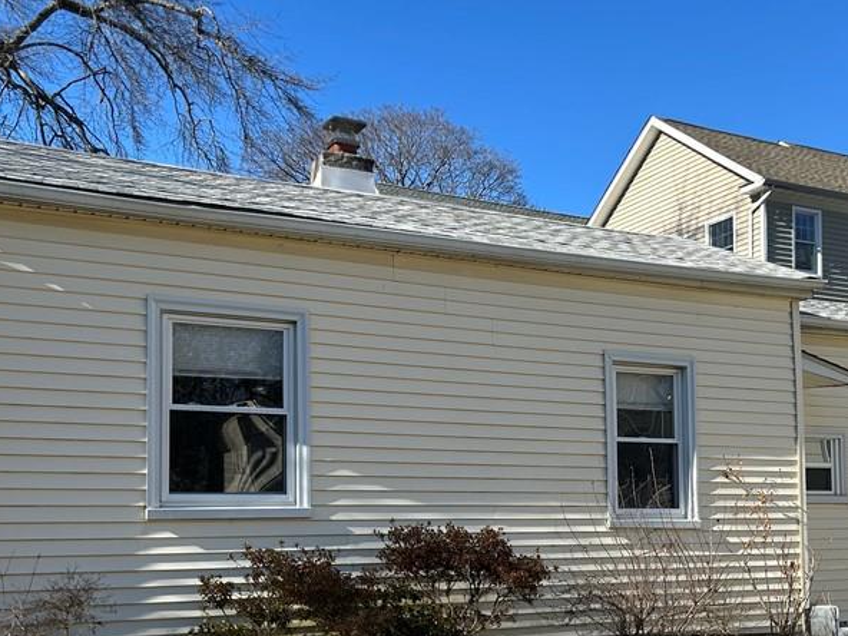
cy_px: 457
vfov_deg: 31.7
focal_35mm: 45
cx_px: 559
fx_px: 1102
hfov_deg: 41.6
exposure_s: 1/2632
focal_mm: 5.7
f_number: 1.5
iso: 50
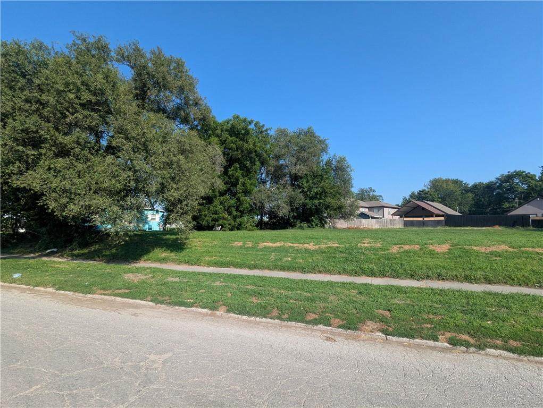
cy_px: 204
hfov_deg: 94.4
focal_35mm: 16
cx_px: 272
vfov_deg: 78.2
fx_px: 251
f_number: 2.2
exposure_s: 1/915
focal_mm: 2.35
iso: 50
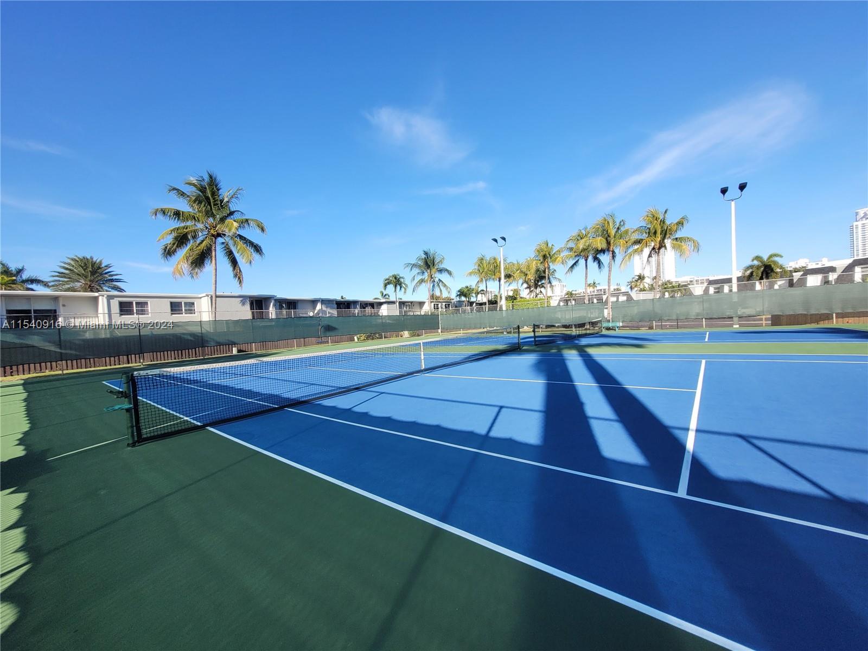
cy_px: 326
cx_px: 434
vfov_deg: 89.9
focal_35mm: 13
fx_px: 326
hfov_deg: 106.2
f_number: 2.2
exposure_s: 1/890
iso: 40
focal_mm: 1.74
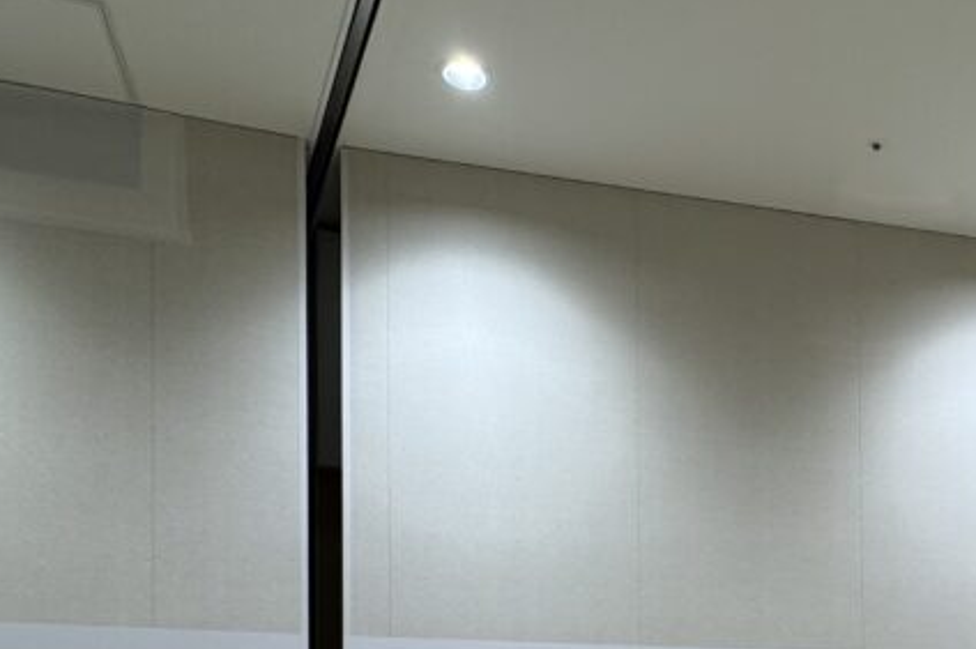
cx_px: 847
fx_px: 1192
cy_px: 801
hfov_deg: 41.6
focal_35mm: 44
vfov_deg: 26.6
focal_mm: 2.22
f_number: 2.2
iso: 50
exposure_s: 1/100
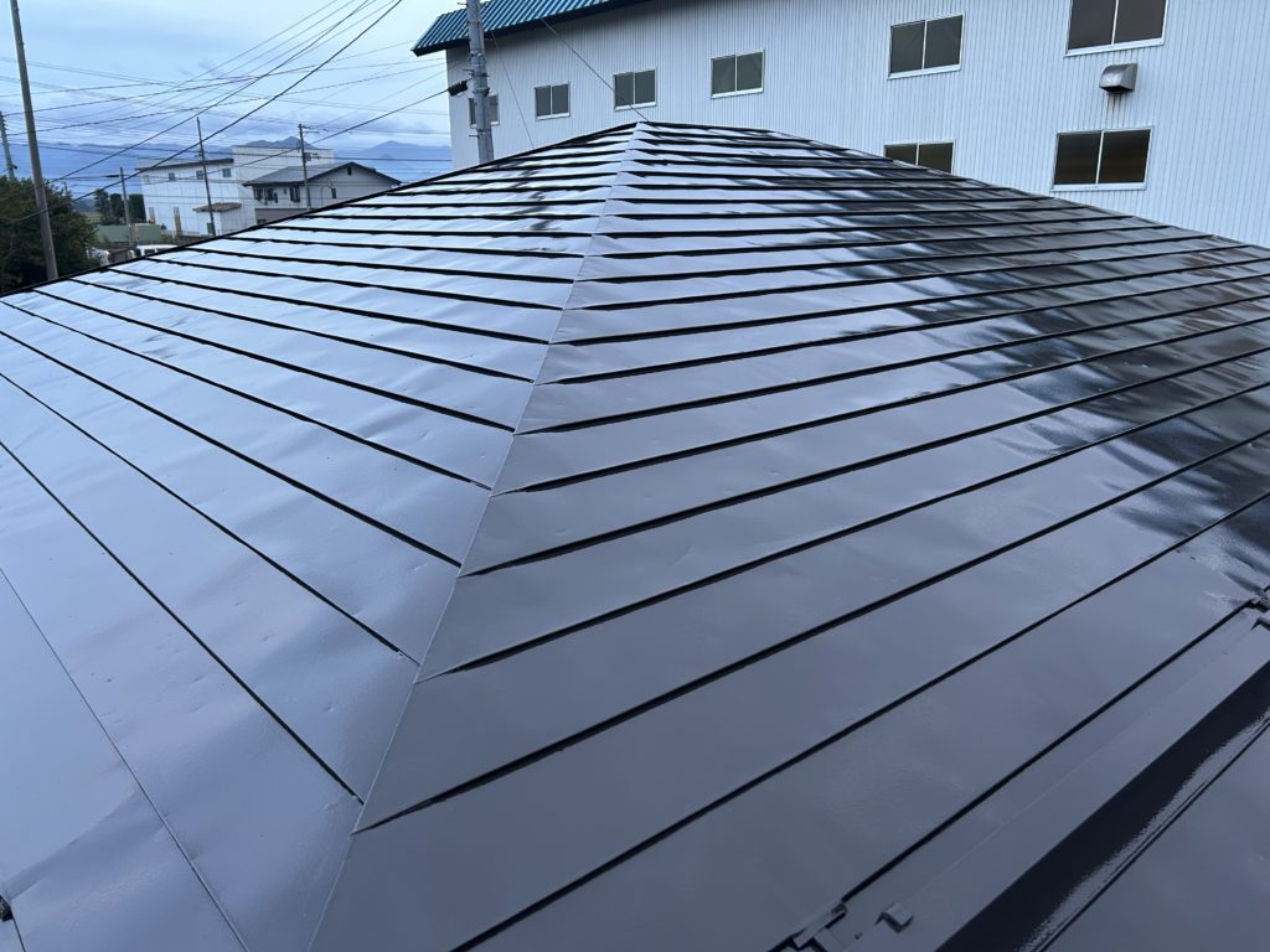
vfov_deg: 53.1
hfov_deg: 67.3
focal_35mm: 26
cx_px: 635
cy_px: 476
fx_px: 954
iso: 125
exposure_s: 1/84
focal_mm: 5.7
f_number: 1.5
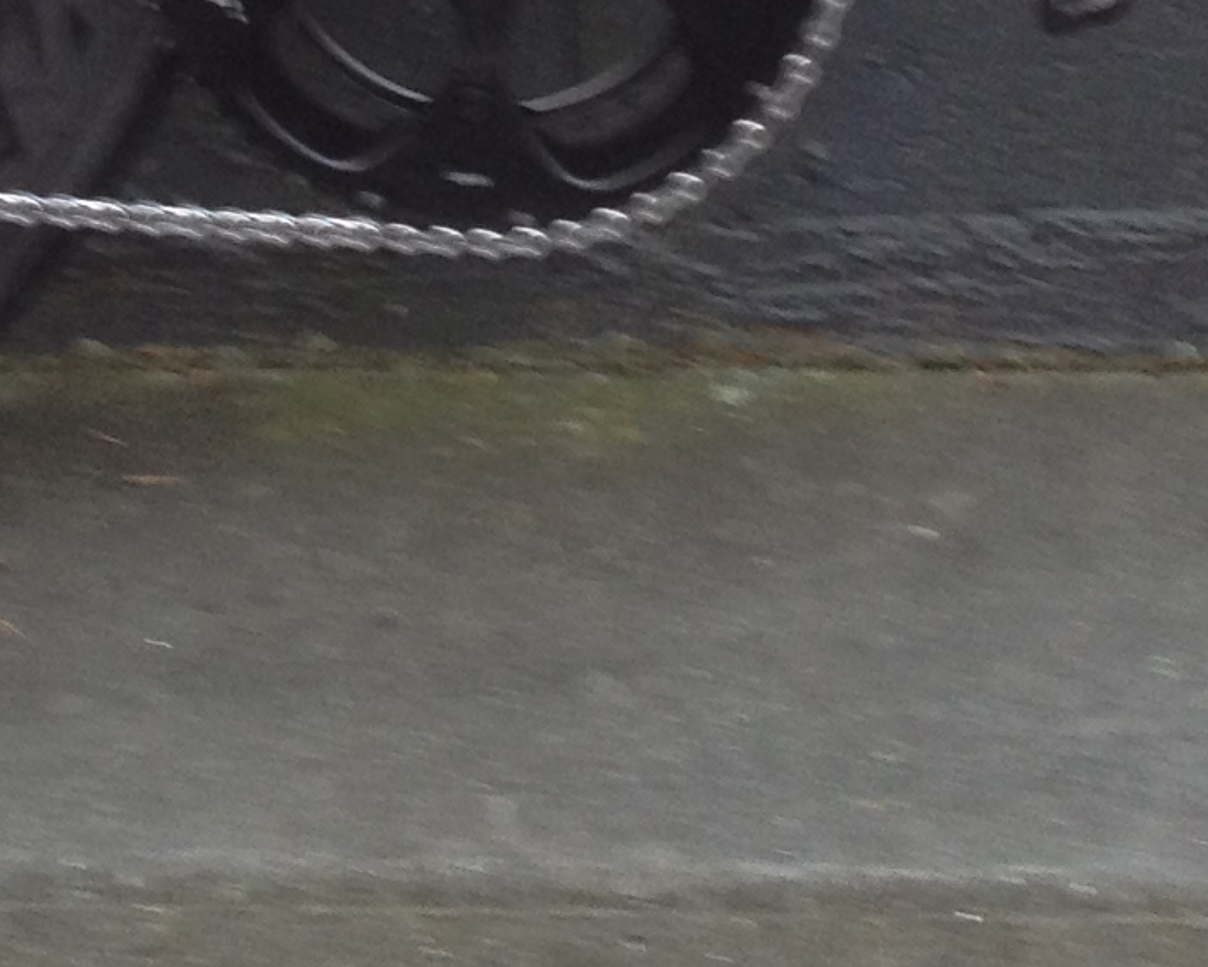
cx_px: 820
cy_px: -1051
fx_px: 5685
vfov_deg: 9.1
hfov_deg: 12.1
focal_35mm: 159
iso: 50
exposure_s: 1/40
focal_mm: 4.28
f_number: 2.4
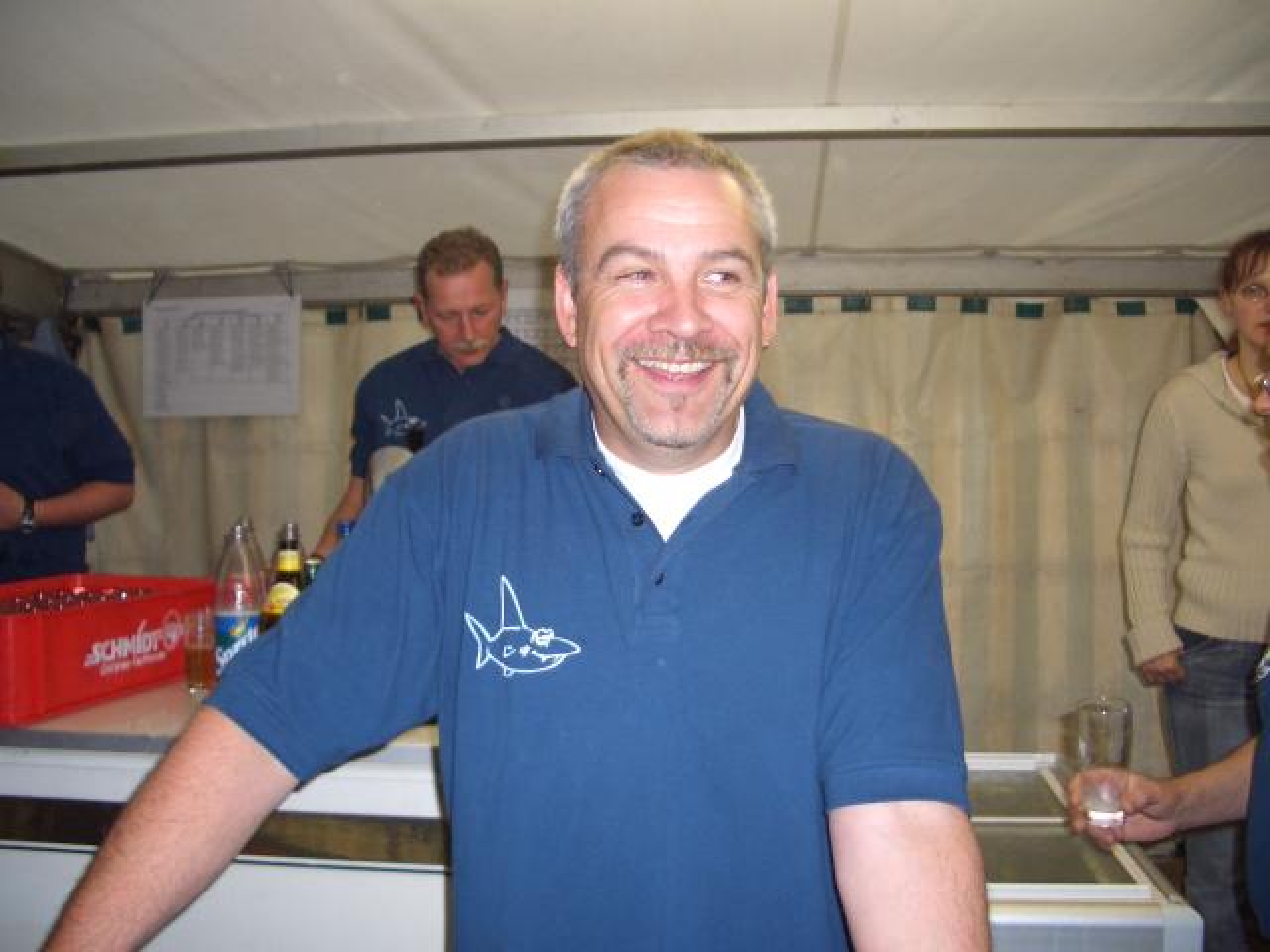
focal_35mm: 35
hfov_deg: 52.6
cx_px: 635
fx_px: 1284
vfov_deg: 40.7
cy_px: 476
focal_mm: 5.8
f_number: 2.6
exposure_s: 1/60
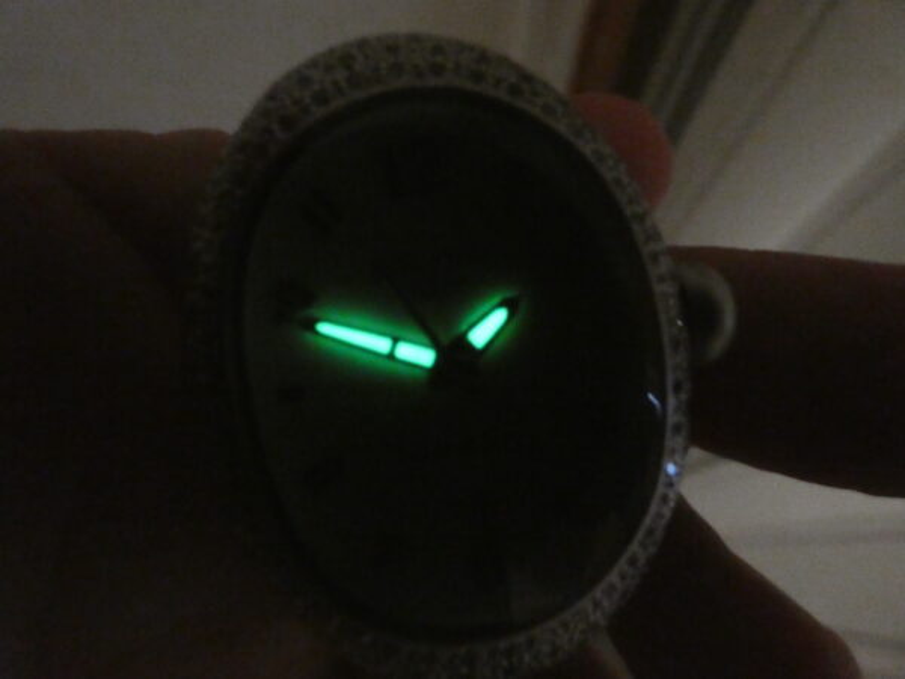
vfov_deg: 66.0
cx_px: 452
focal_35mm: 20
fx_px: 523
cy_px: 340
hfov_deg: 81.7
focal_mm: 3.6
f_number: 2.8
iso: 3200
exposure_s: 1/3.2
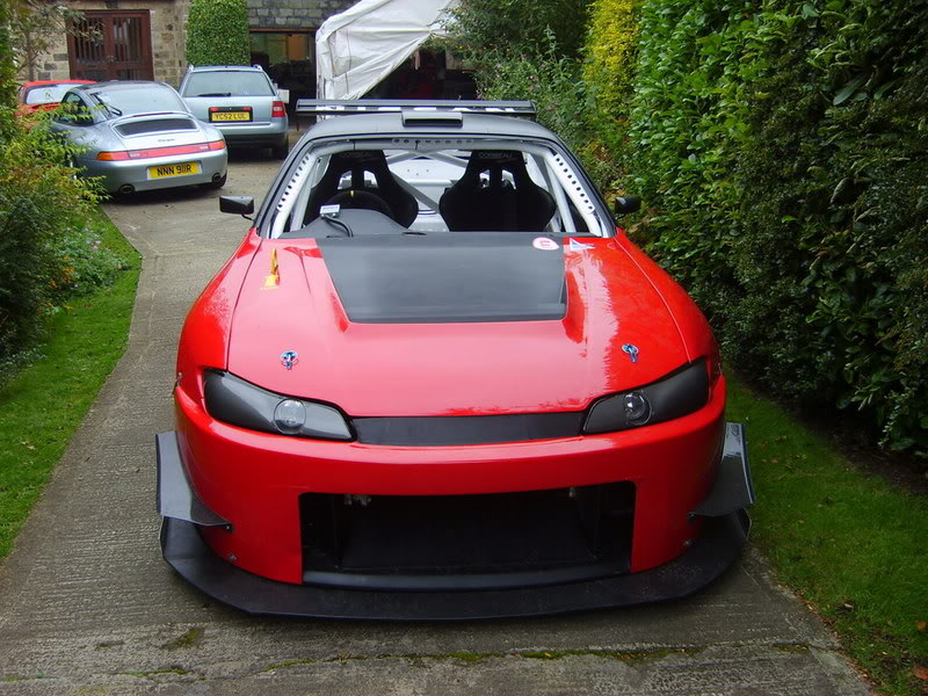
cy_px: 348
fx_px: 938
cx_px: 464
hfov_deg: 52.6
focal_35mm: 35
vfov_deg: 40.7
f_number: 2.8
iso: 50
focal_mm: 5.8
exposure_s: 1/125
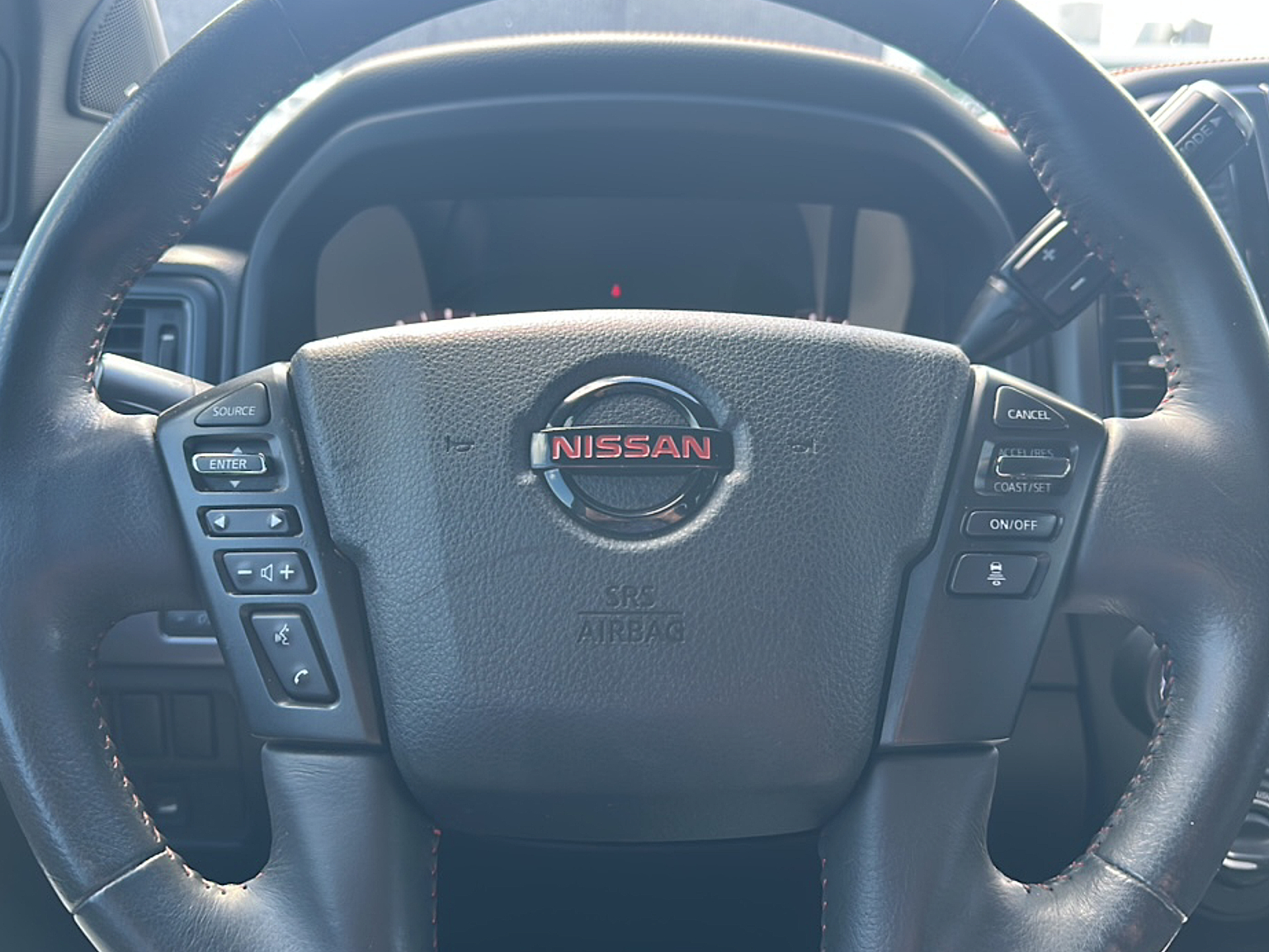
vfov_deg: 53.1
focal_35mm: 26
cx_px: 630
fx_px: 953
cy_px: 474
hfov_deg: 67.3
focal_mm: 6.86
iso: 100
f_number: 1.78
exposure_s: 1/146
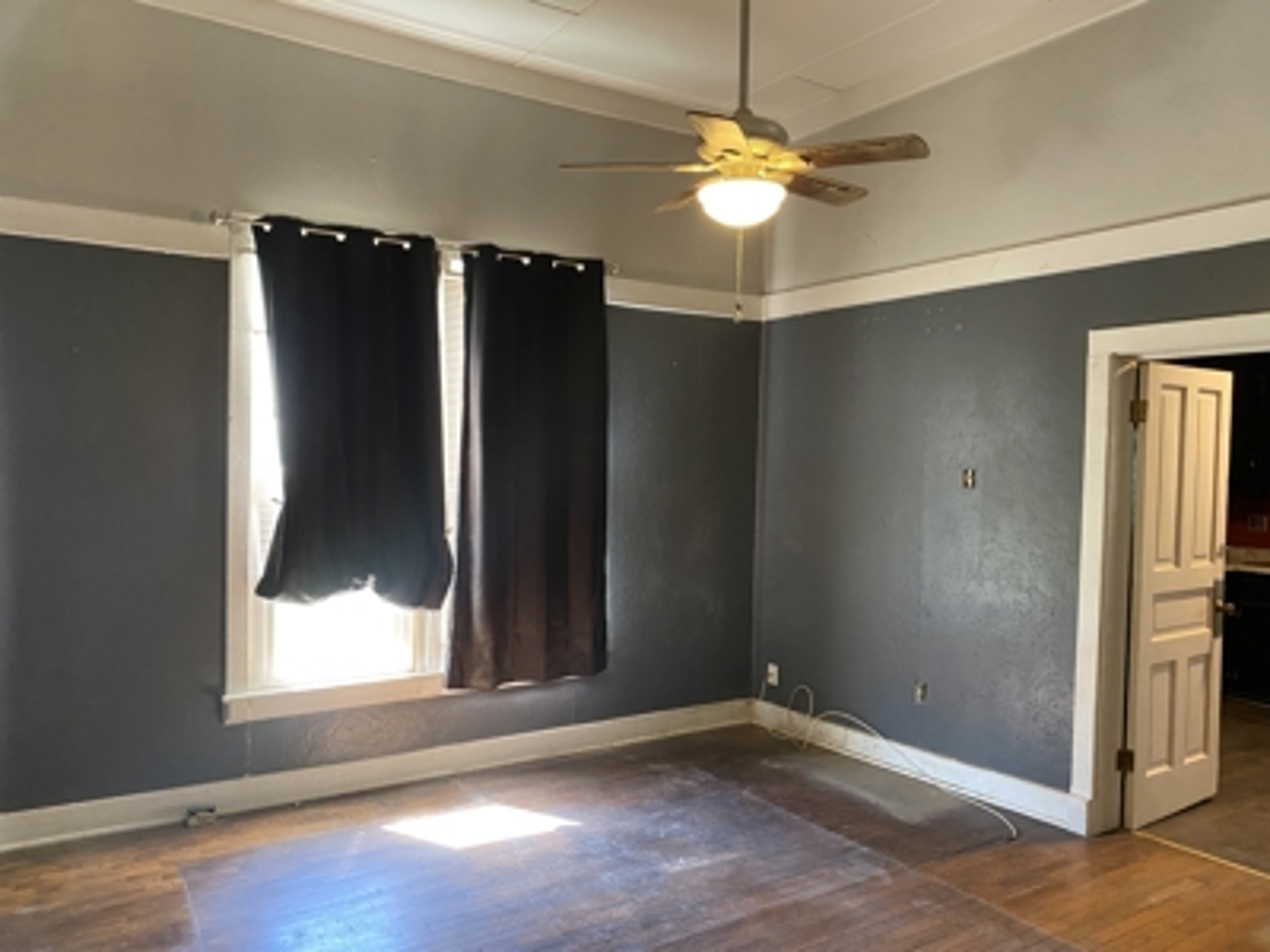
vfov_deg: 53.1
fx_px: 954
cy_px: 476
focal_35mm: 26
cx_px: 635
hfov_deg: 67.3
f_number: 1.8
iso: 500
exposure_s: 1/60
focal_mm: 4.25
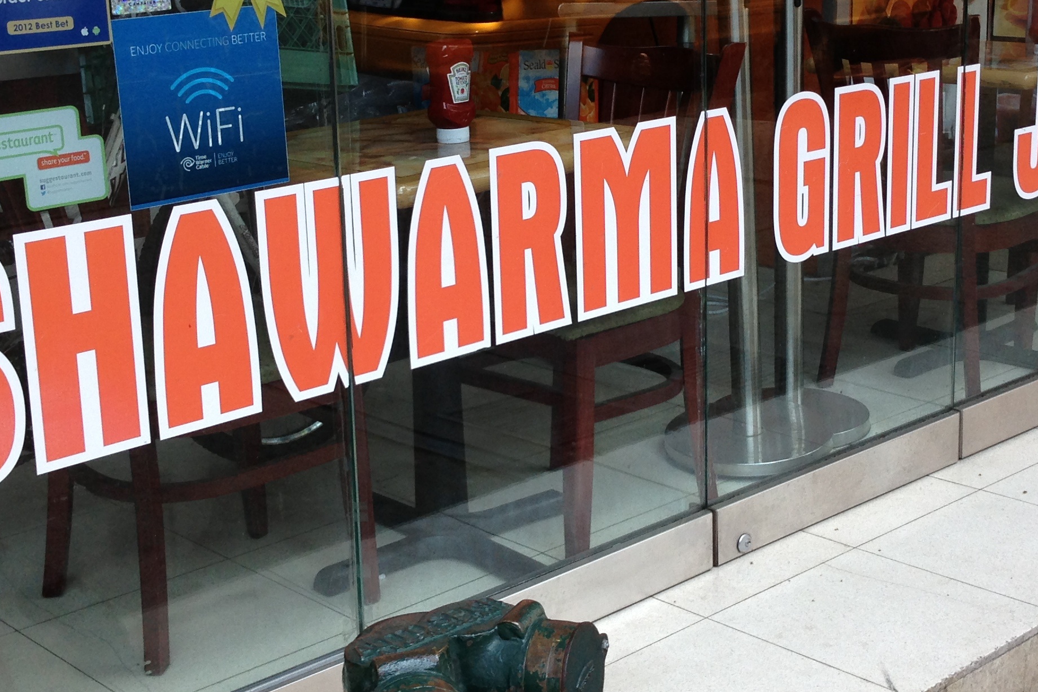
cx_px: 569
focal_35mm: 61
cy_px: 257
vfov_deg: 22.2
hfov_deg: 32.9
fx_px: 1758
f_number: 2.4
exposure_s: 1/125
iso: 50
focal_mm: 4.13
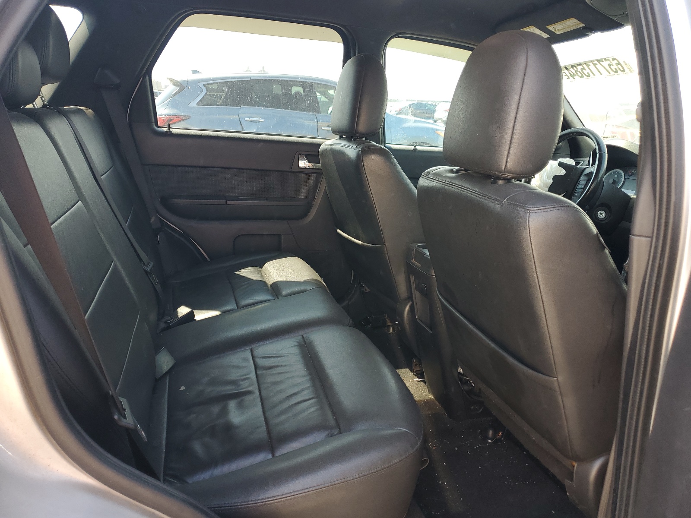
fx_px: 519
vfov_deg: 53.1
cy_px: 259
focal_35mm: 26
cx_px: 346
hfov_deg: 67.3
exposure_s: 1/179
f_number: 1.5
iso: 50
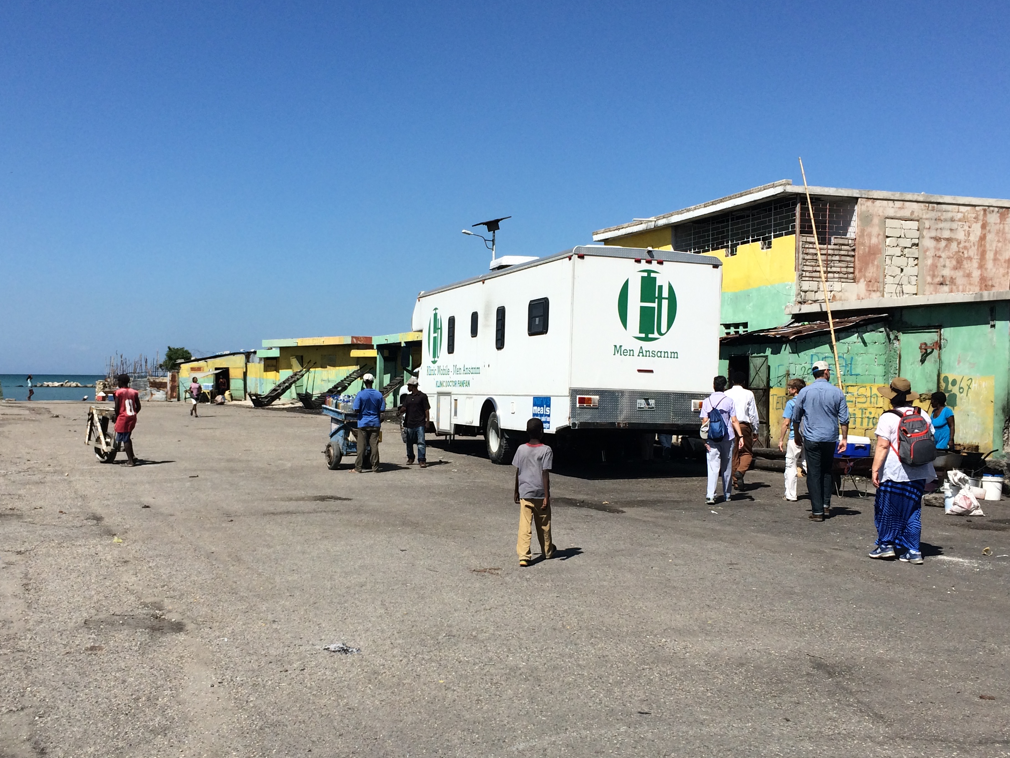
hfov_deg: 47.9
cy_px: 435
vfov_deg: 36.7
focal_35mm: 39
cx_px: 484
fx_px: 1138
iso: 32
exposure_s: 1/3165
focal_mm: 4.15
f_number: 2.2
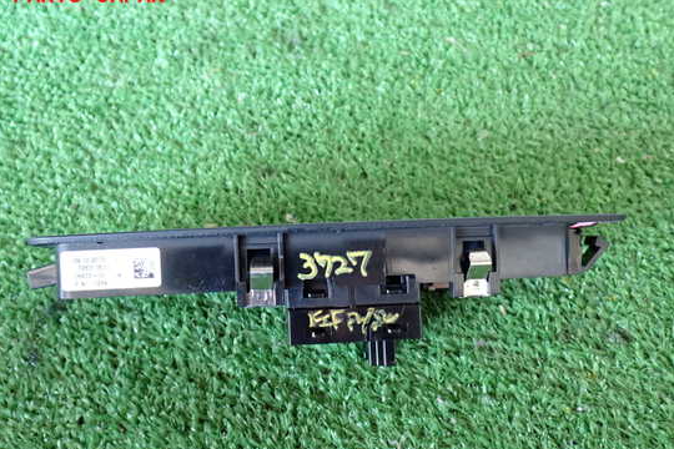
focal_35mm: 37
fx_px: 693
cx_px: 312
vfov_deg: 35.9
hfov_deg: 51.8
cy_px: 259
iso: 250
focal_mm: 5.79
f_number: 2.4
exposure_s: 1/30
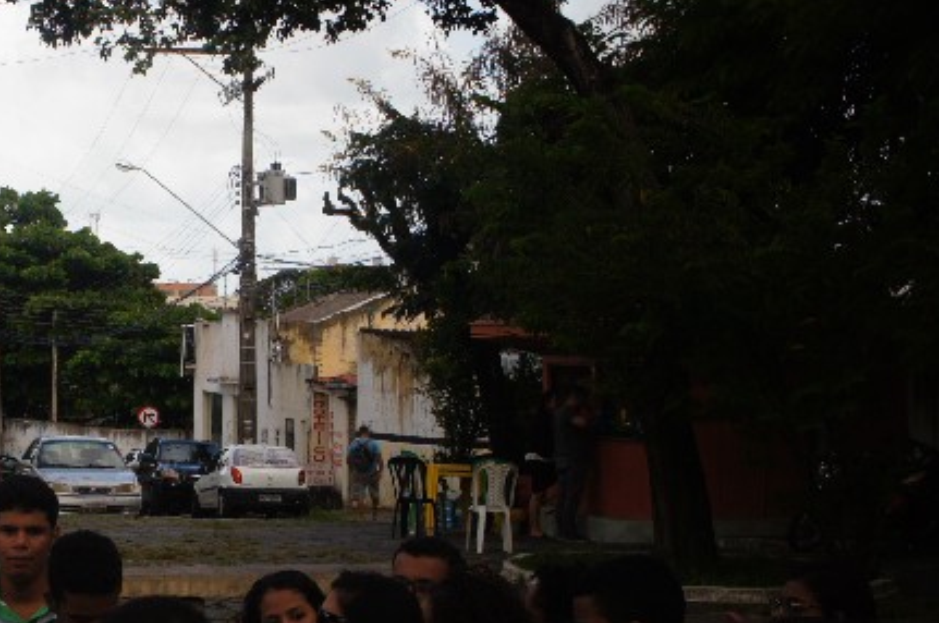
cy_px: 303
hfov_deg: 22.2
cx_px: 54
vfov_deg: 15.3
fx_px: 2323
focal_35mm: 89
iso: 200
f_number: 8
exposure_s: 1/640
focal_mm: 25
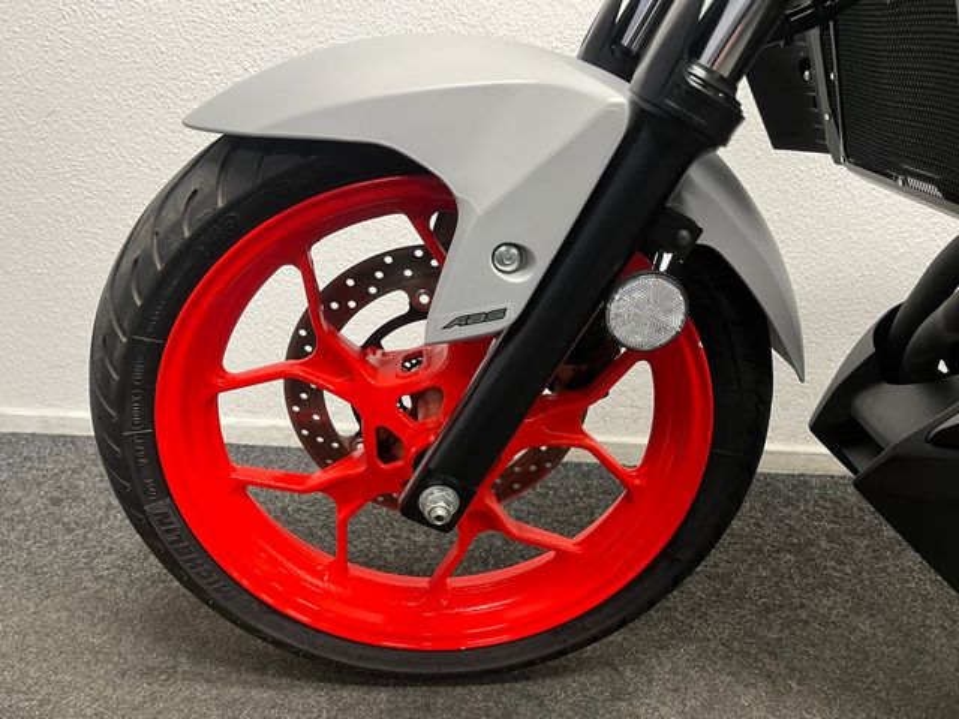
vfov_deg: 53.1
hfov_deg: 67.3
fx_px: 720
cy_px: 360
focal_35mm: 26
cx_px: 480
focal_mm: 5.1
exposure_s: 1/50
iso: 250
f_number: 1.6
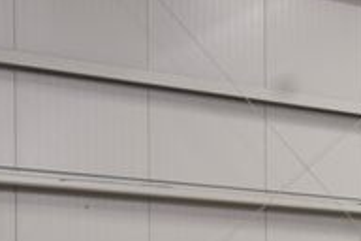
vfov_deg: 8.9
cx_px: 549
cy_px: 385
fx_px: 1504
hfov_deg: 12.9
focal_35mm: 150
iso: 400
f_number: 7.1
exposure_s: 1/40
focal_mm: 30
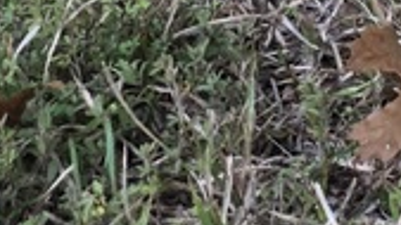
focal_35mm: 343
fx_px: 3647
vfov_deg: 3.3
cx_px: 733
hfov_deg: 6.2
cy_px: -940
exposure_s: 1/60
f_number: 2.4
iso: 20
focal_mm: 6
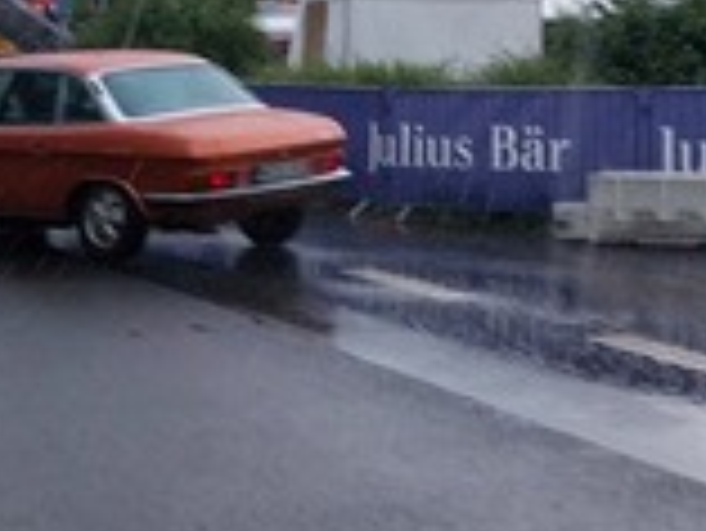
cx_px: 375
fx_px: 1796
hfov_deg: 22.2
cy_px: -122
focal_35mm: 88
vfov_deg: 16.1
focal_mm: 4
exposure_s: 1/273
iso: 25
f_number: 1.8
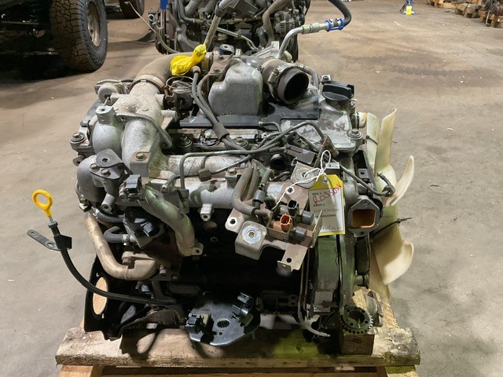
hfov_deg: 61.7
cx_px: 252
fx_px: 421
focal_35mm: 29
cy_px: 188
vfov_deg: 48.2
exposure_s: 1/50
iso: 160
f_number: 1.8
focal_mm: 3
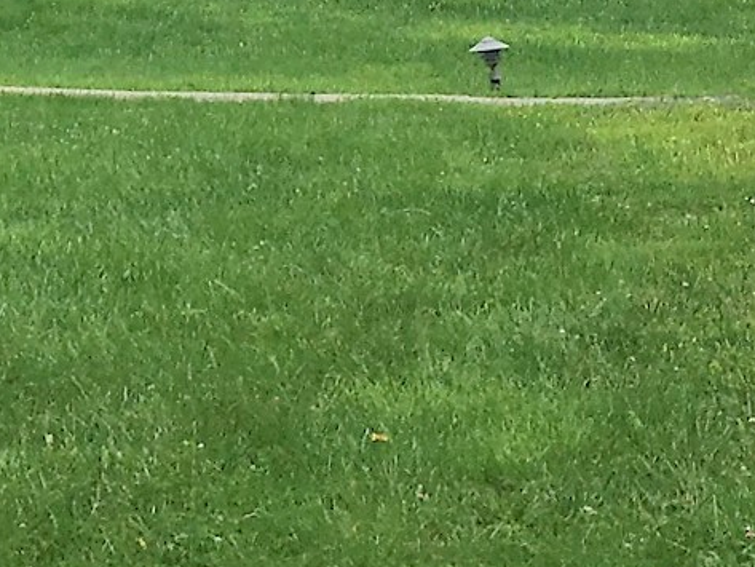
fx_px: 2553
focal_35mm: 117
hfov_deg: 15.2
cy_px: -166
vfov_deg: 12.3
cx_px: -484
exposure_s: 1/1972
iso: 25
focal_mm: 4.15
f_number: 2.2
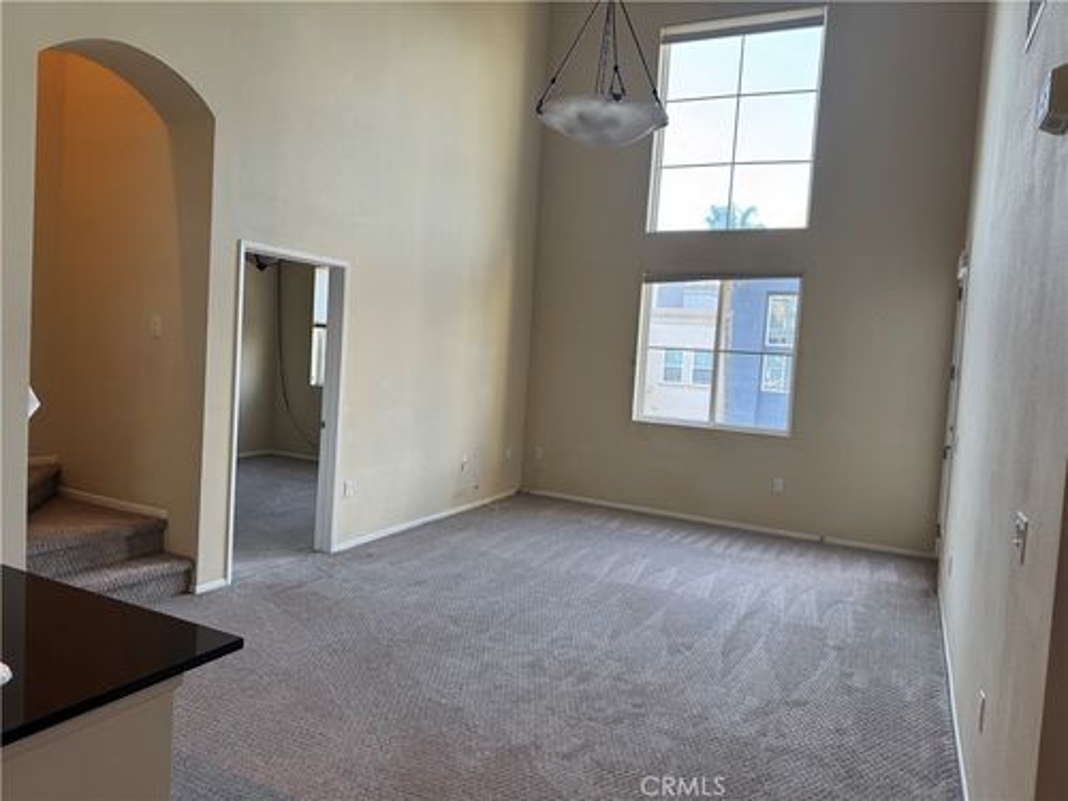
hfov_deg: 71.6
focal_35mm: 24
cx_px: 534
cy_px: 400
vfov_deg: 56.8
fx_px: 740
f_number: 1.78
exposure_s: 1/120
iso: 125
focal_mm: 6.76
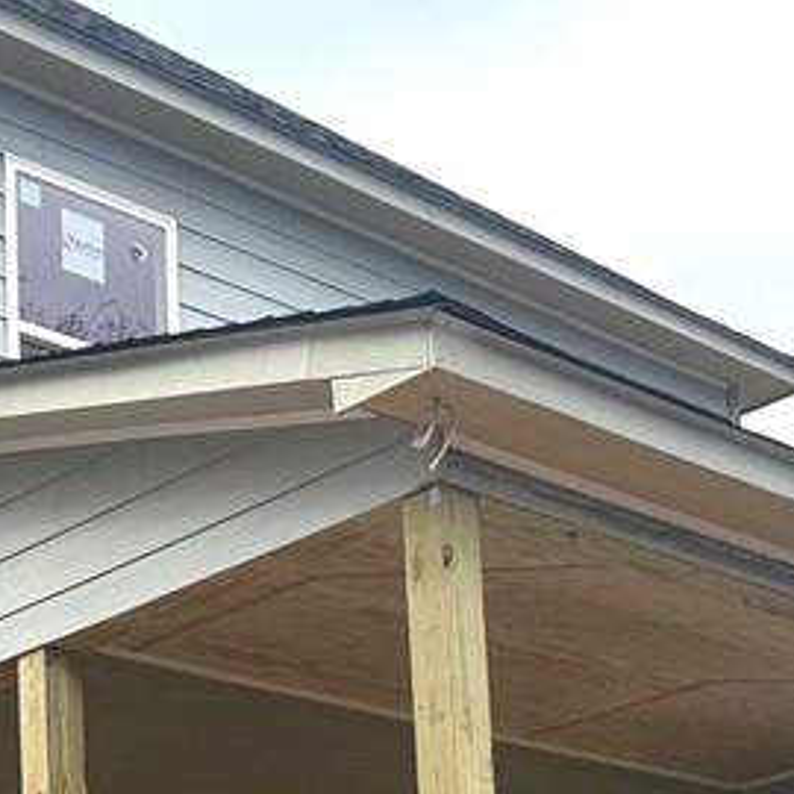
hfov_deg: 19.9
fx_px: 2258
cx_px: 535
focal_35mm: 87
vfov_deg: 18.8
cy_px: 962
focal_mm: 5.7
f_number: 1.5
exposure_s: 1/2353
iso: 50
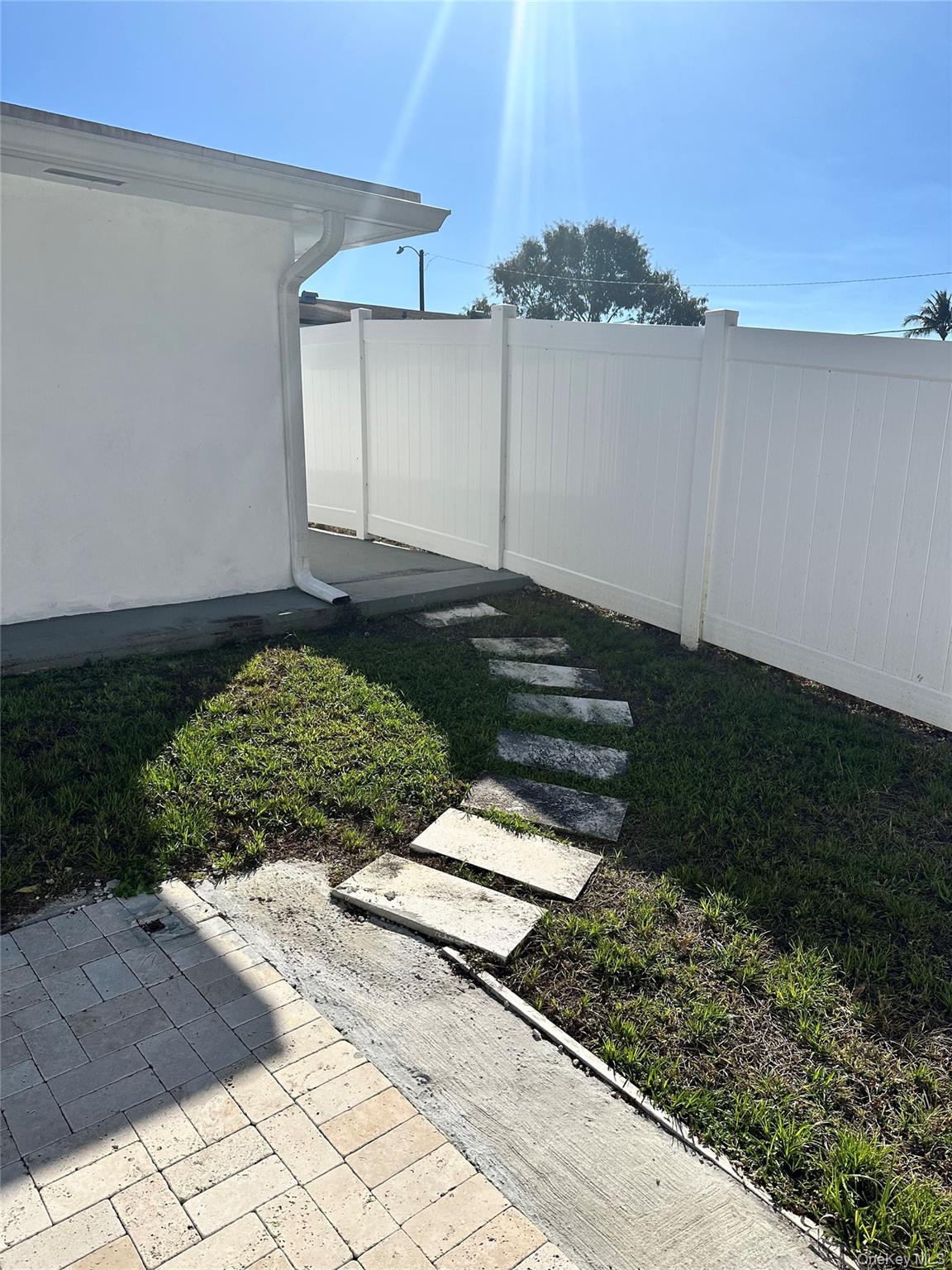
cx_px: 476
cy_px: 635
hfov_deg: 56.8
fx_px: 880
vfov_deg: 71.6
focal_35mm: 24
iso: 80
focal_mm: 6.86
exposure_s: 1/8197
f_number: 1.78
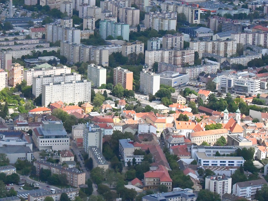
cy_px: 77
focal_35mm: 168
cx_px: 95
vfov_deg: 8.8
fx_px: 1301
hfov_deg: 11.8
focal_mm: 58
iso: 5000
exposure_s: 1/3200
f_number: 14
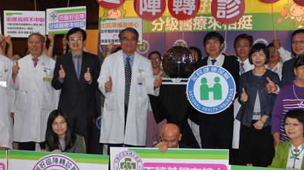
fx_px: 457
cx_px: 153
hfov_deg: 36.8
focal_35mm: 57
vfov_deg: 21.1
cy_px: 114
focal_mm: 25
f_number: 4
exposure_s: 1/60
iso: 400
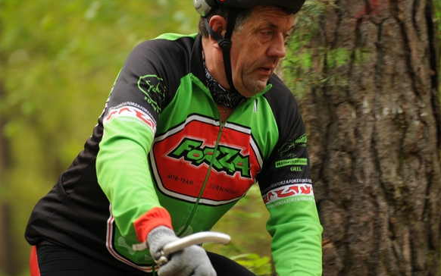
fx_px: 3312
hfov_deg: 7.6
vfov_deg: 4.8
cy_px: 132
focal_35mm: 276
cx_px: 214
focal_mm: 175
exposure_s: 1/200
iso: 200
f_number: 2.8
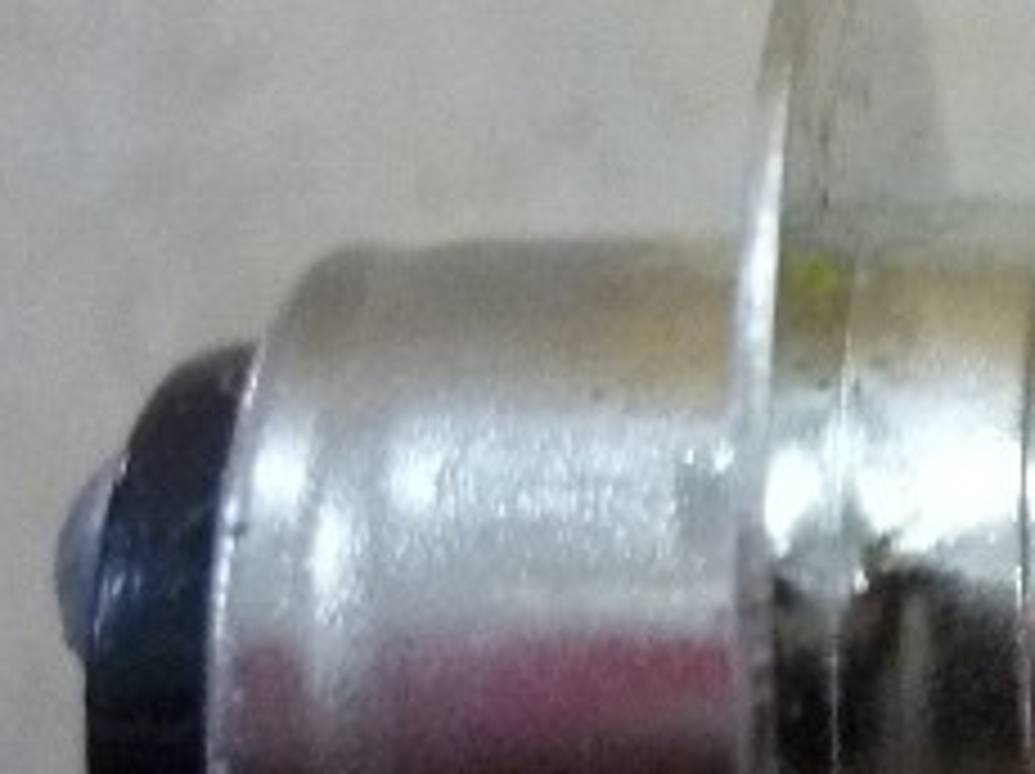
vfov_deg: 12.7
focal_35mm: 115
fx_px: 3435
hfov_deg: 15.6
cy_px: 720
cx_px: 1606
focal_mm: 5.5
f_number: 2.8
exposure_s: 1/15
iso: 400
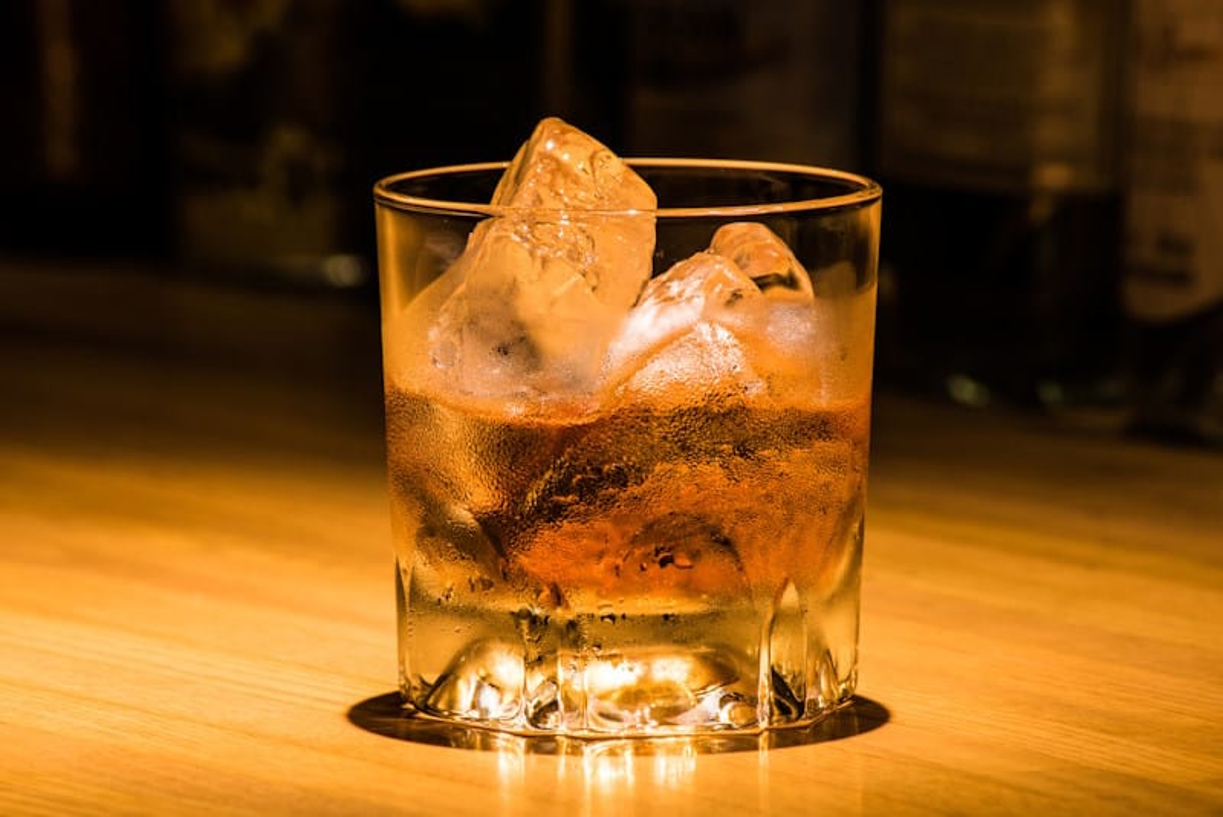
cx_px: 612
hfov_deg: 9.8
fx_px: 7136
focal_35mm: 210
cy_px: 408
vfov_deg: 6.5
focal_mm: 210
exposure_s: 2
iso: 100
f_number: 16
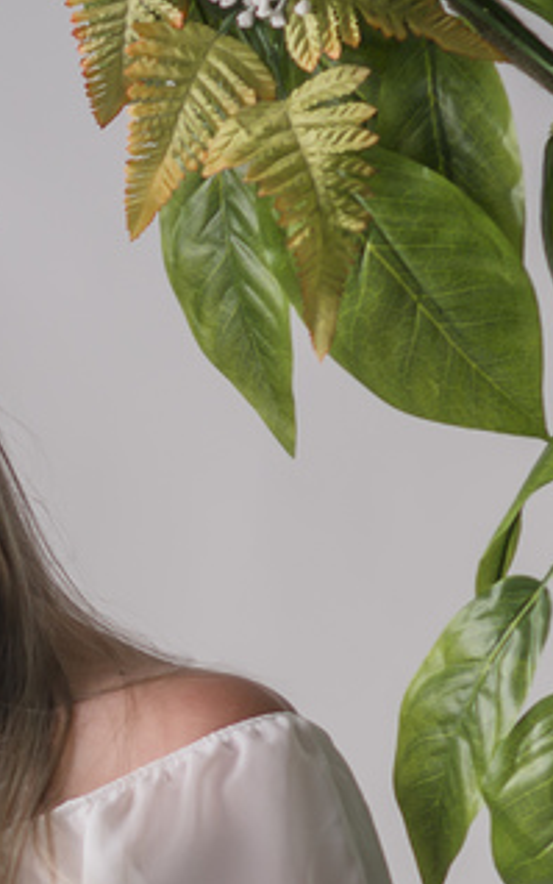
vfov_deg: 6.4
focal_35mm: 327
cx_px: -620
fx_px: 7878
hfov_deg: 4.0
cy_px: 878
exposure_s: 1/160
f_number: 2.8
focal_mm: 85
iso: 100
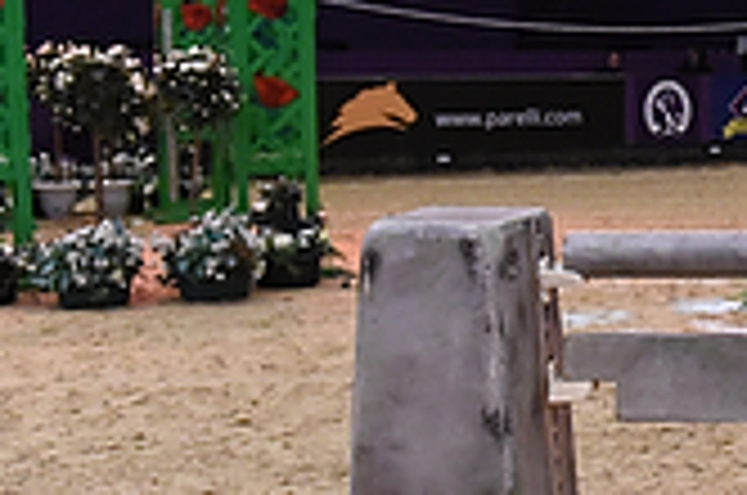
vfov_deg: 13.0
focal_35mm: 105
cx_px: 1264
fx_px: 2175
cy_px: 252
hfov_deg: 16.8
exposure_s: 1/320
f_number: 4.5
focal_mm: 29
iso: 6400
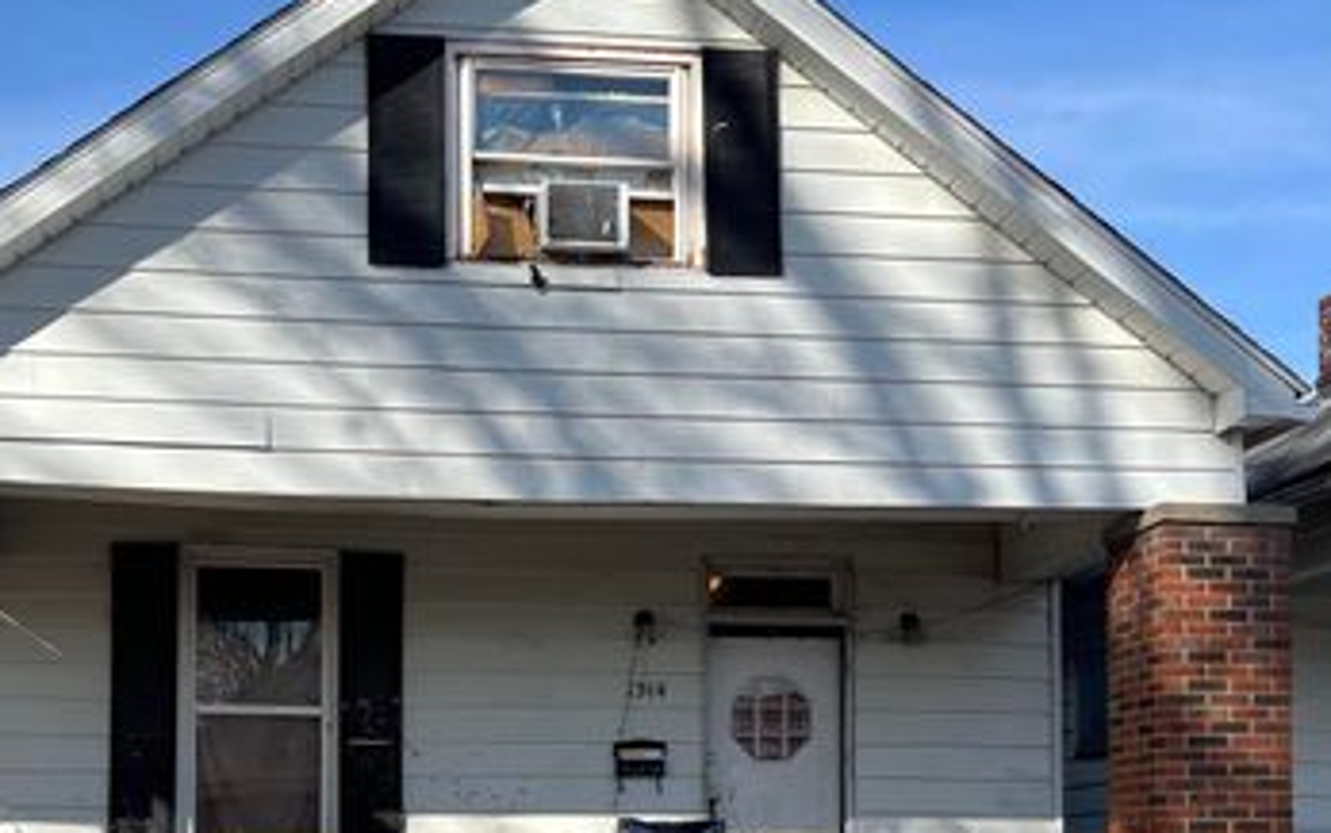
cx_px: 499
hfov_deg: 37.9
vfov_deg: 23.5
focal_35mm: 53
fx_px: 1923
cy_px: 808
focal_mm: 5.7
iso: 50
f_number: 1.5
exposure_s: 1/2404
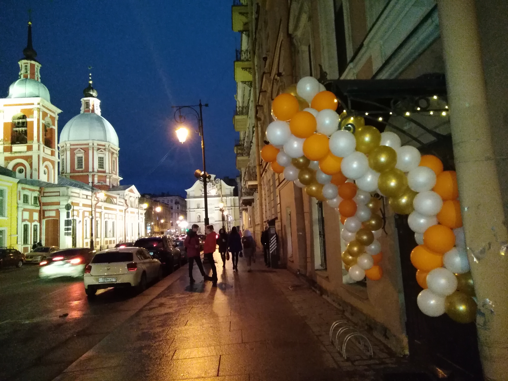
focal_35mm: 26
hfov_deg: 67.3
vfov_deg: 53.1
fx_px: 382
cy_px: 190
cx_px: 254
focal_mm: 3.46
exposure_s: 1/12
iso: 1639
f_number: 2.2
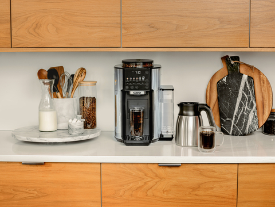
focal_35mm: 63
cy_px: 104
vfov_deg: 23.3
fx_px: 500
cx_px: 138
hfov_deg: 30.7
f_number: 8
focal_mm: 80
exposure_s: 1/25
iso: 640
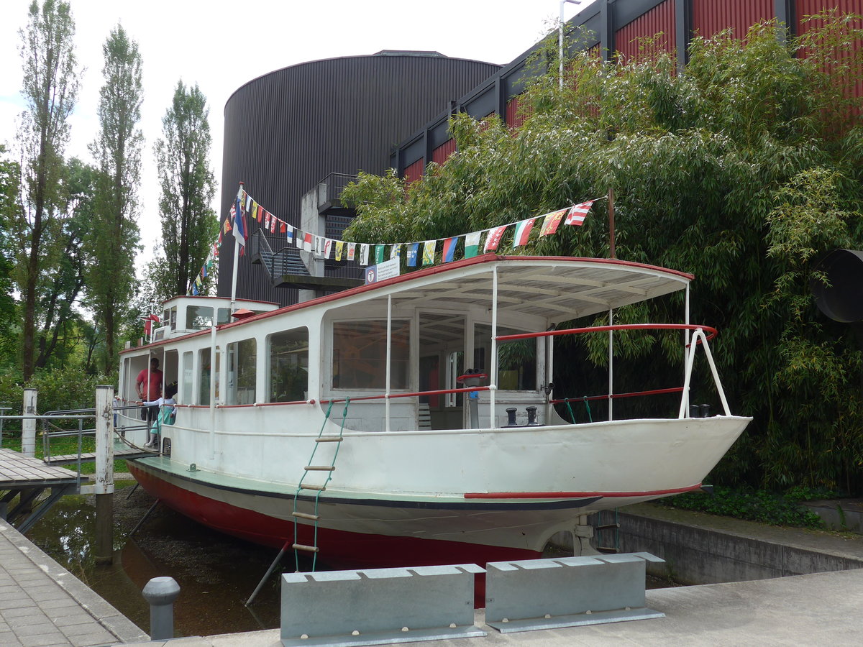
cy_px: 324
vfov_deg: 41.8
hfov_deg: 54.0
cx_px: 432
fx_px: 848
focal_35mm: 34
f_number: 2.8
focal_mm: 7
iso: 80
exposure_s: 1/640
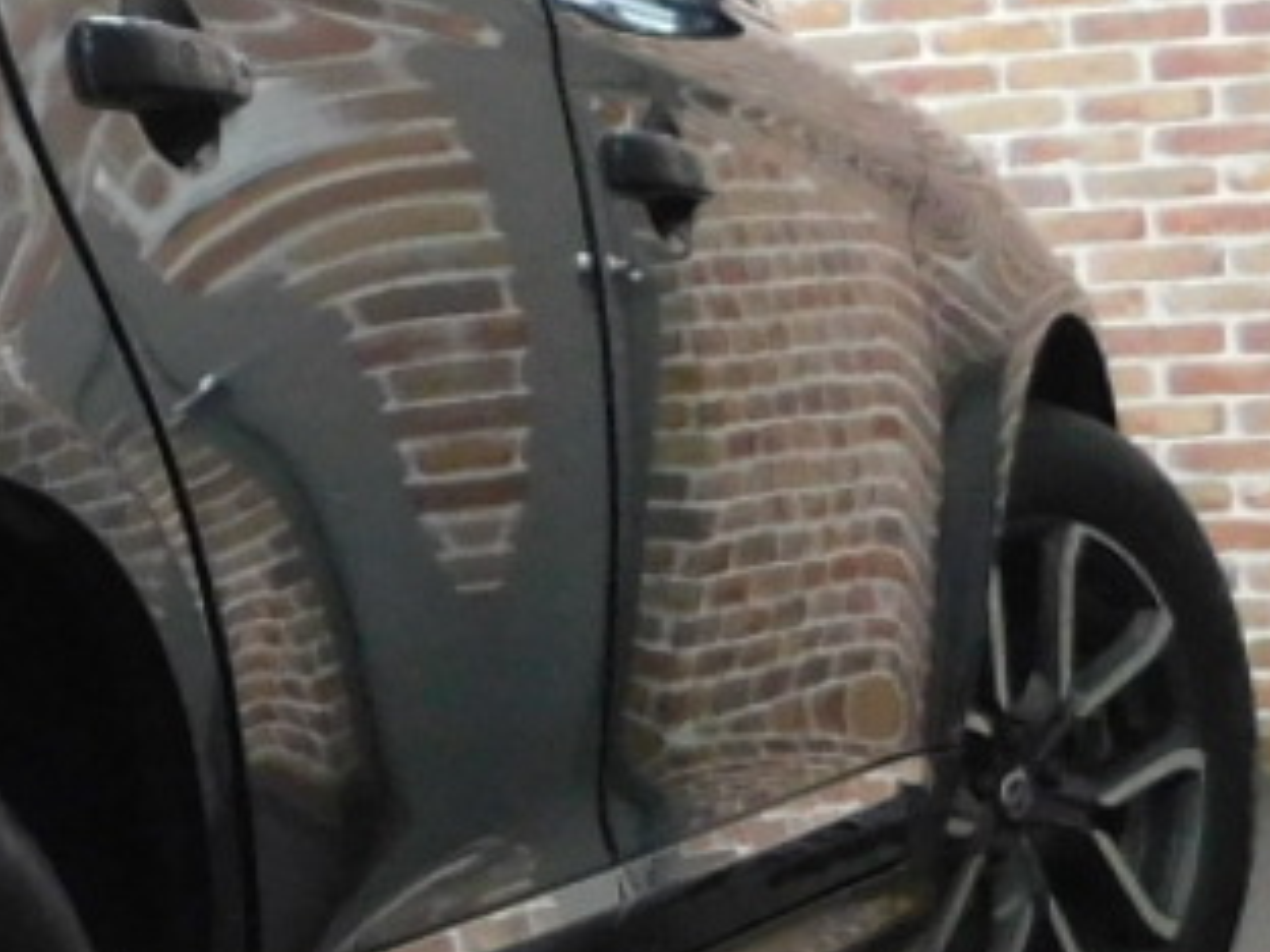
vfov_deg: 12.6
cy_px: 492
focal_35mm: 118
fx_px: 4329
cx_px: -1465
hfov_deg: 13.6
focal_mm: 4
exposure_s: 1/30
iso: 400
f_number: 3
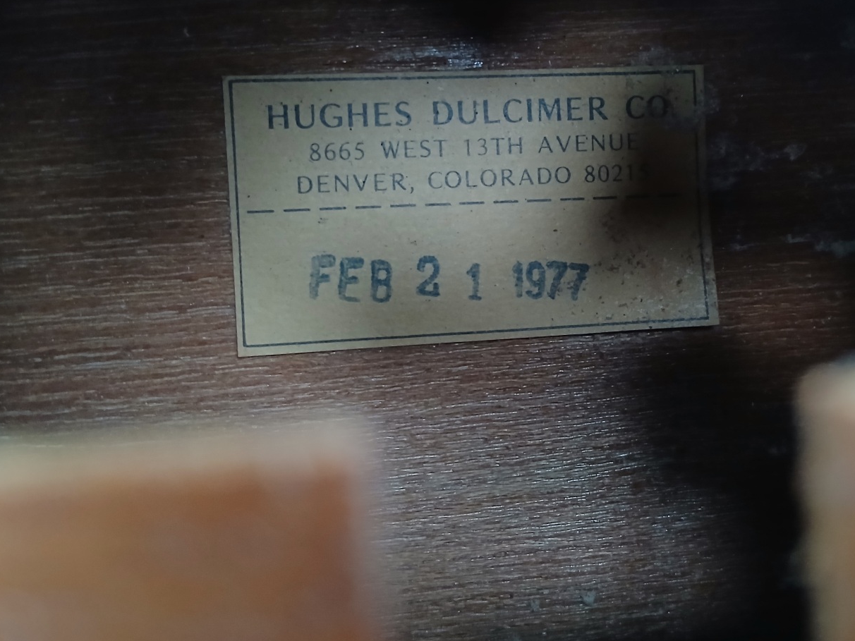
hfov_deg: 51.9
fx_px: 864
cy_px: 243
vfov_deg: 40.4
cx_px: 546
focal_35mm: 35
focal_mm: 3.98
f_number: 1.8
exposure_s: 1/20
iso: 800
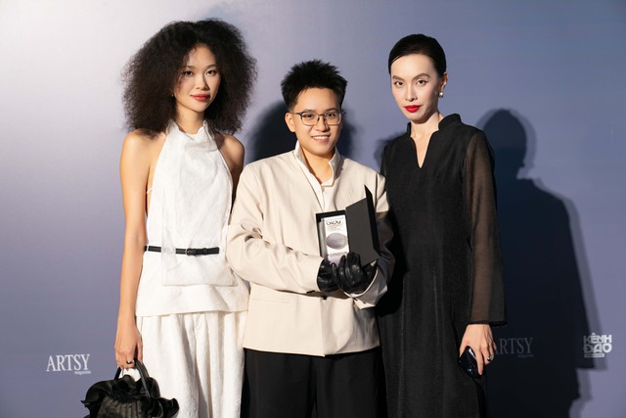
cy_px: 209
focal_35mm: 58
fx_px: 1009
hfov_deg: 34.5
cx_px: 313
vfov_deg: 23.4
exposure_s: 1/250
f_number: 2.8
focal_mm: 58
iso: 1250
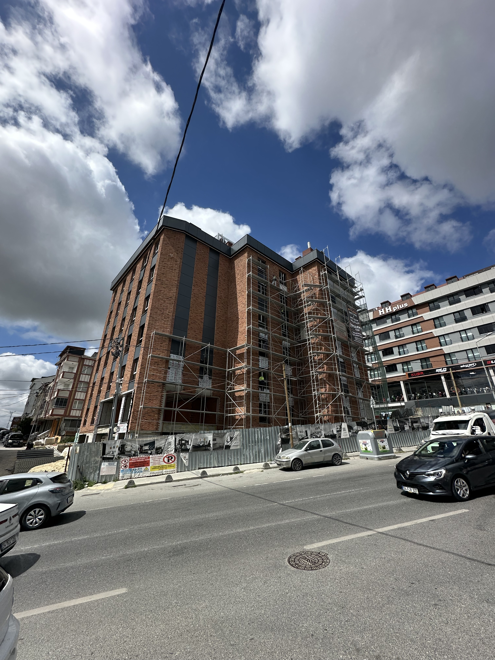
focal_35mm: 14
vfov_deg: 102.1
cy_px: 330
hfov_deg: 85.7
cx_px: 248
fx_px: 267
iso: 50
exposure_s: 1/1667
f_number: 2.2
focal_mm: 2.22
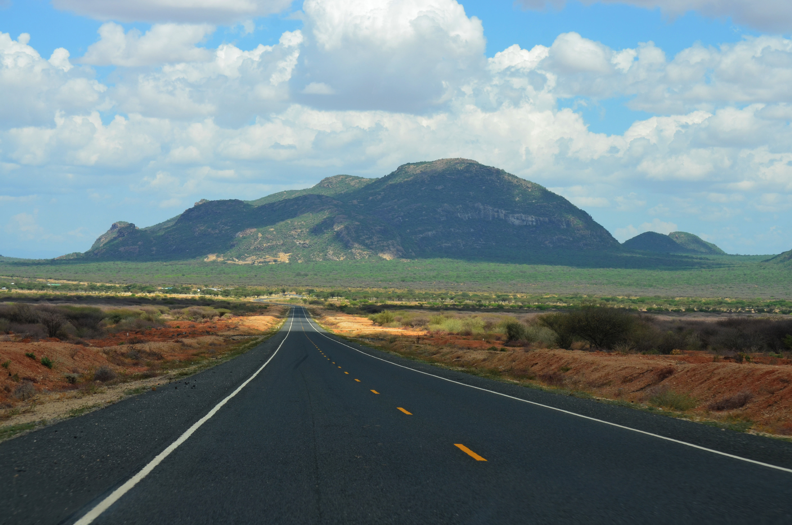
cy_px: 262
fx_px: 1811
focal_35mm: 82
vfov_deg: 16.5
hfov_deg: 24.7
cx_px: 396
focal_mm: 55
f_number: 10
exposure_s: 1/250
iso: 200
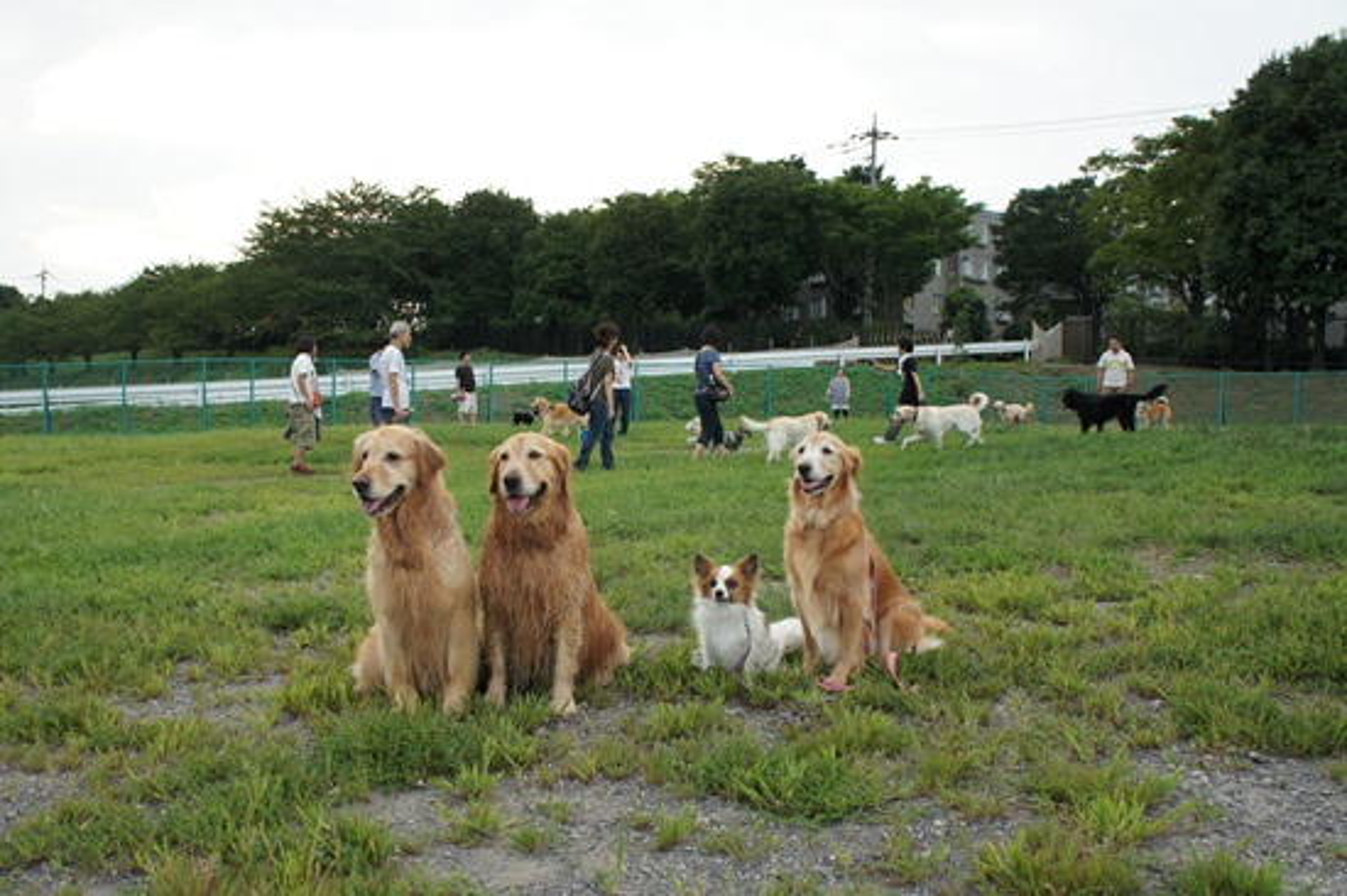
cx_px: 674
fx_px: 1010
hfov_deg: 67.4
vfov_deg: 47.9
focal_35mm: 27
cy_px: 448
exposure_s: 1/250
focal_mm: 18
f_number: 5.6
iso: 500
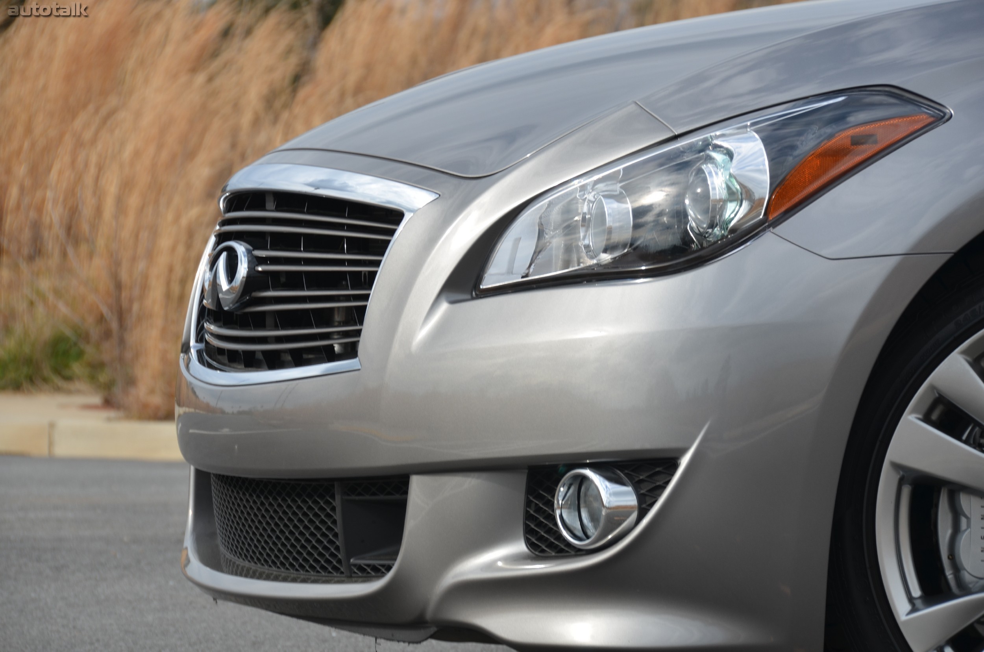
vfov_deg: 7.0
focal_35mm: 195
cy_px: 326
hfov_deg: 10.6
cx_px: 492
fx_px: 5319
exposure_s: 1/250
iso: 110
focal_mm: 130
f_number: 8
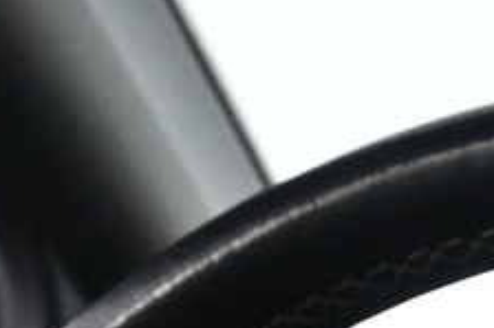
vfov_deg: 5.8
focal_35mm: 222
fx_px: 3050
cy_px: 951
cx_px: 487
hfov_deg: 9.2
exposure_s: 1/50
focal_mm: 20.5
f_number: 3.8
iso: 3200
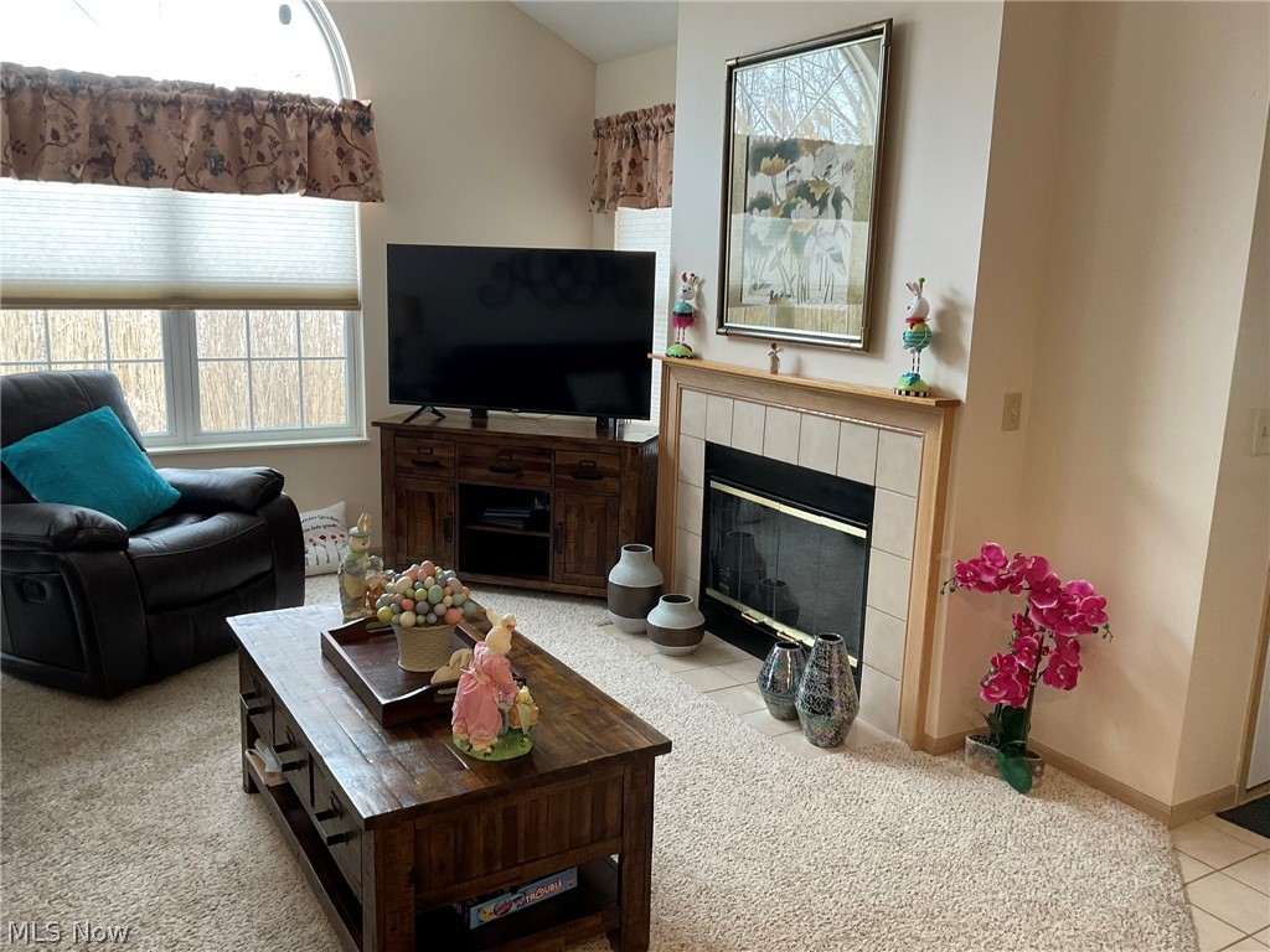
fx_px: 1064
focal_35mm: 29
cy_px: 476
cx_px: 635
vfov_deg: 48.2
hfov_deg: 61.7
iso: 80
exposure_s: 1/60
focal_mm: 3
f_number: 1.8
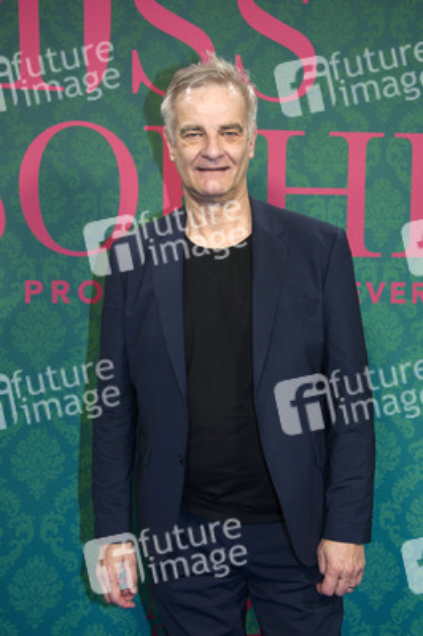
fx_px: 989
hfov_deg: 24.2
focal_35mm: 56
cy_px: 318
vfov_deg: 35.7
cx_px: 212
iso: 1600
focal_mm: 56
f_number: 5.6
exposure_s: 1/160
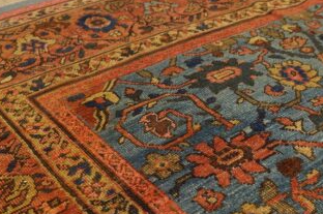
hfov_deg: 37.9
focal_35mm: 52
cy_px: 175
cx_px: 213
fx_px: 466
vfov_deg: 25.4
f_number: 4
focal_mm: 18
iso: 1250
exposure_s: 1/60
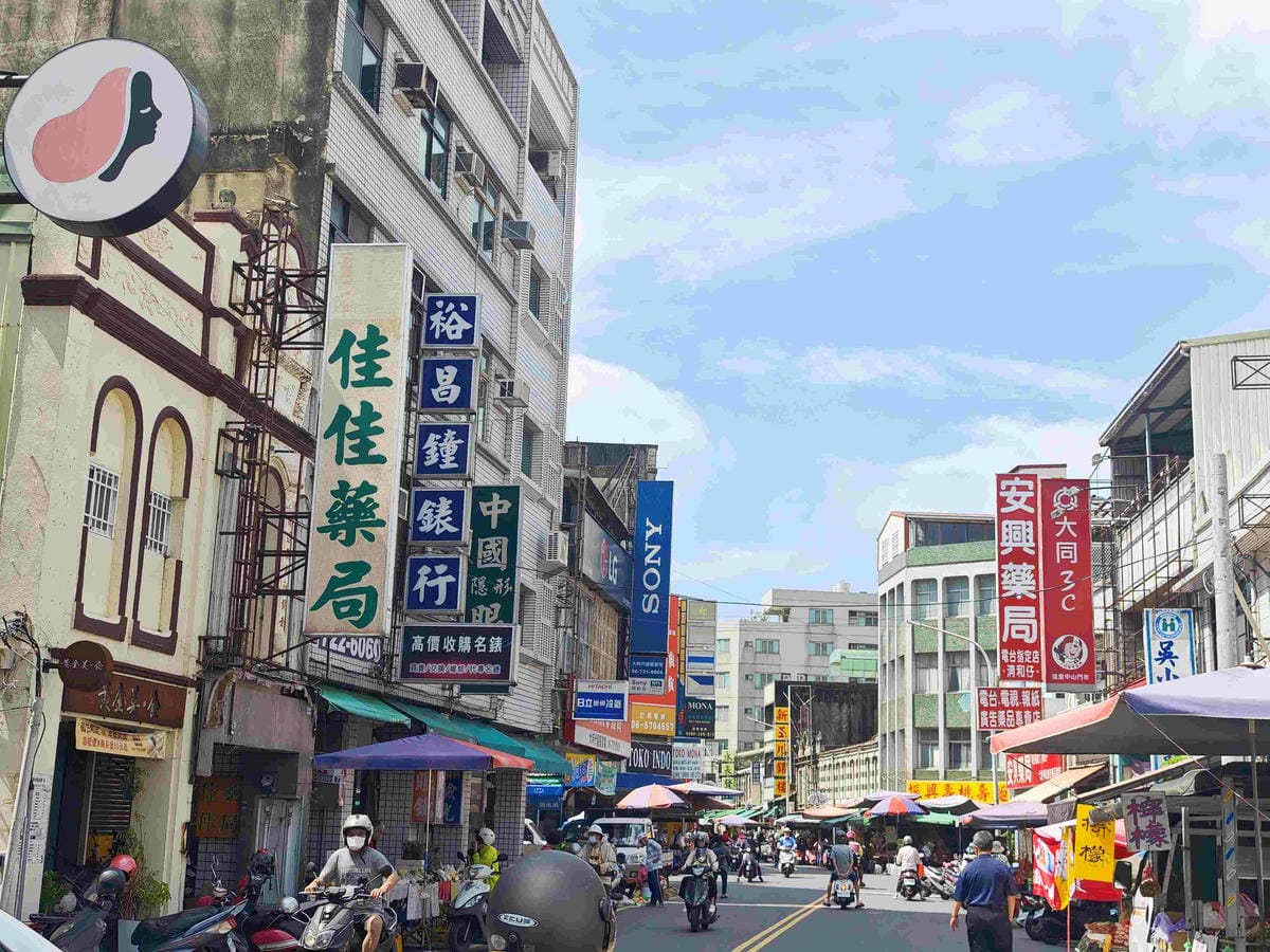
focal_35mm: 44
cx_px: 635
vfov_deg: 32.9
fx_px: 1614
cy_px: 476
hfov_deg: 42.9
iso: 51
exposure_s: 1/1320
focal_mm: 8.72
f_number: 2
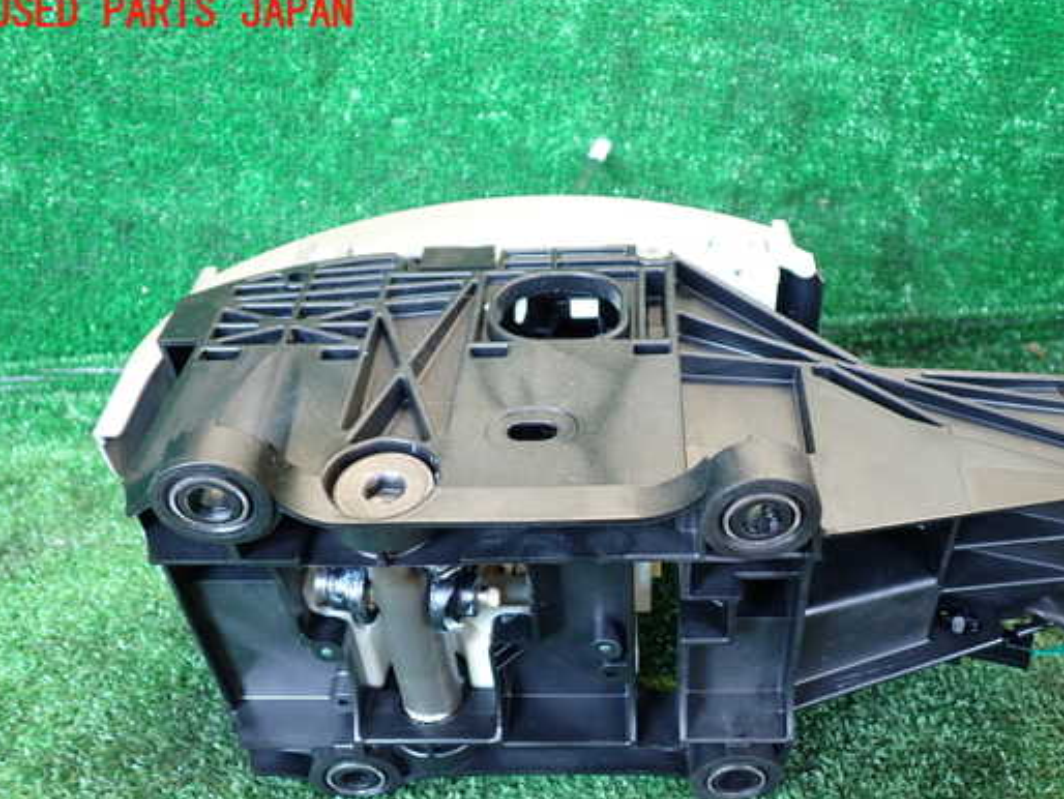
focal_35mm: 35
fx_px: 1076
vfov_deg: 40.6
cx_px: 598
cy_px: 453
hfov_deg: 52.5
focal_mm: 5.4
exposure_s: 1/40
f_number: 2.3
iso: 200
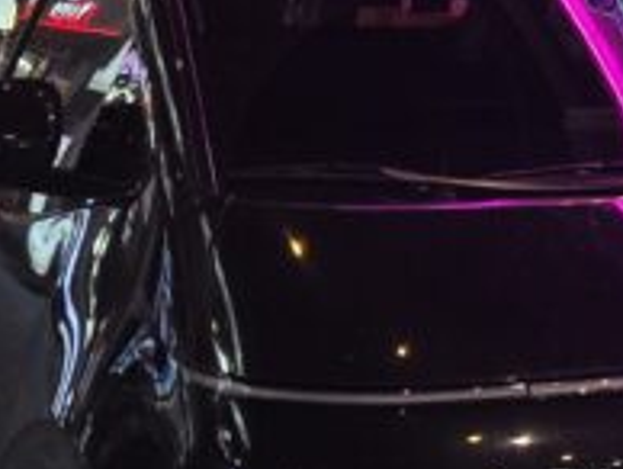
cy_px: -366
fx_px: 1640
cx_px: 1150
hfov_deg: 17.2
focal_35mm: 91
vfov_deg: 14.4
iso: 125
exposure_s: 1/120
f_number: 1.7
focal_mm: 6.3
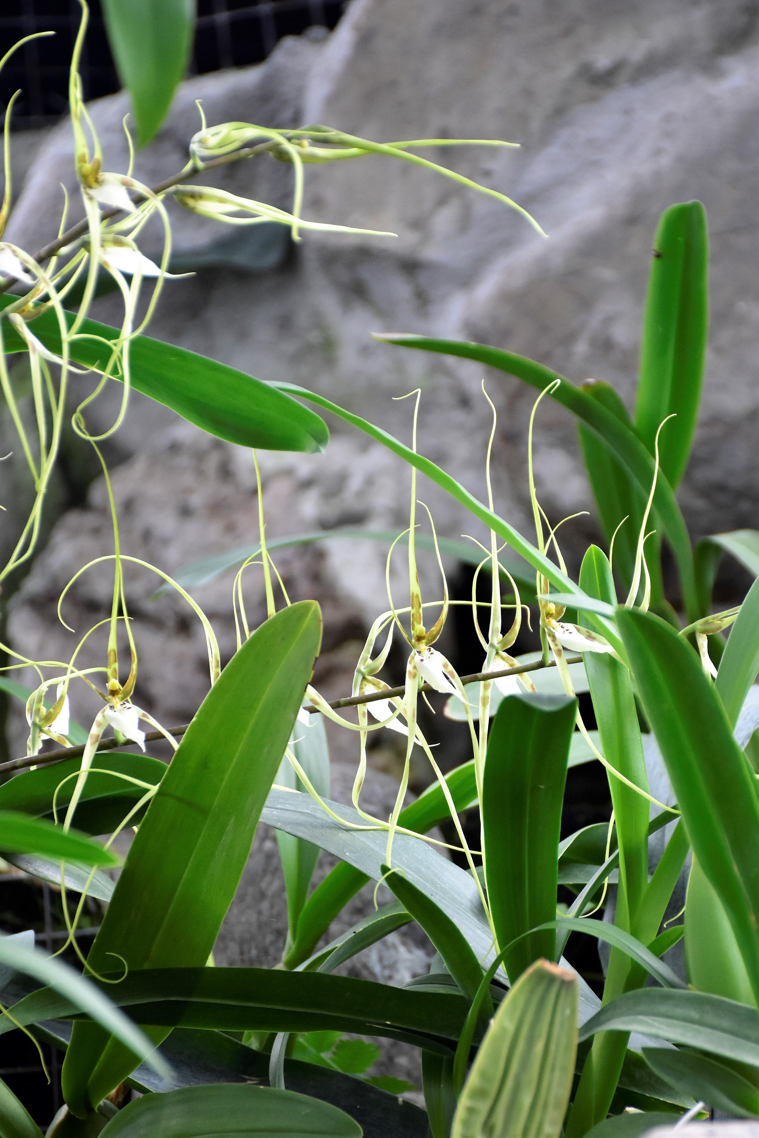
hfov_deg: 10.8
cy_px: 569
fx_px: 4031
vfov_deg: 16.1
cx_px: 380
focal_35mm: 128
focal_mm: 85
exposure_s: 1/50
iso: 1250
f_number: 5.6
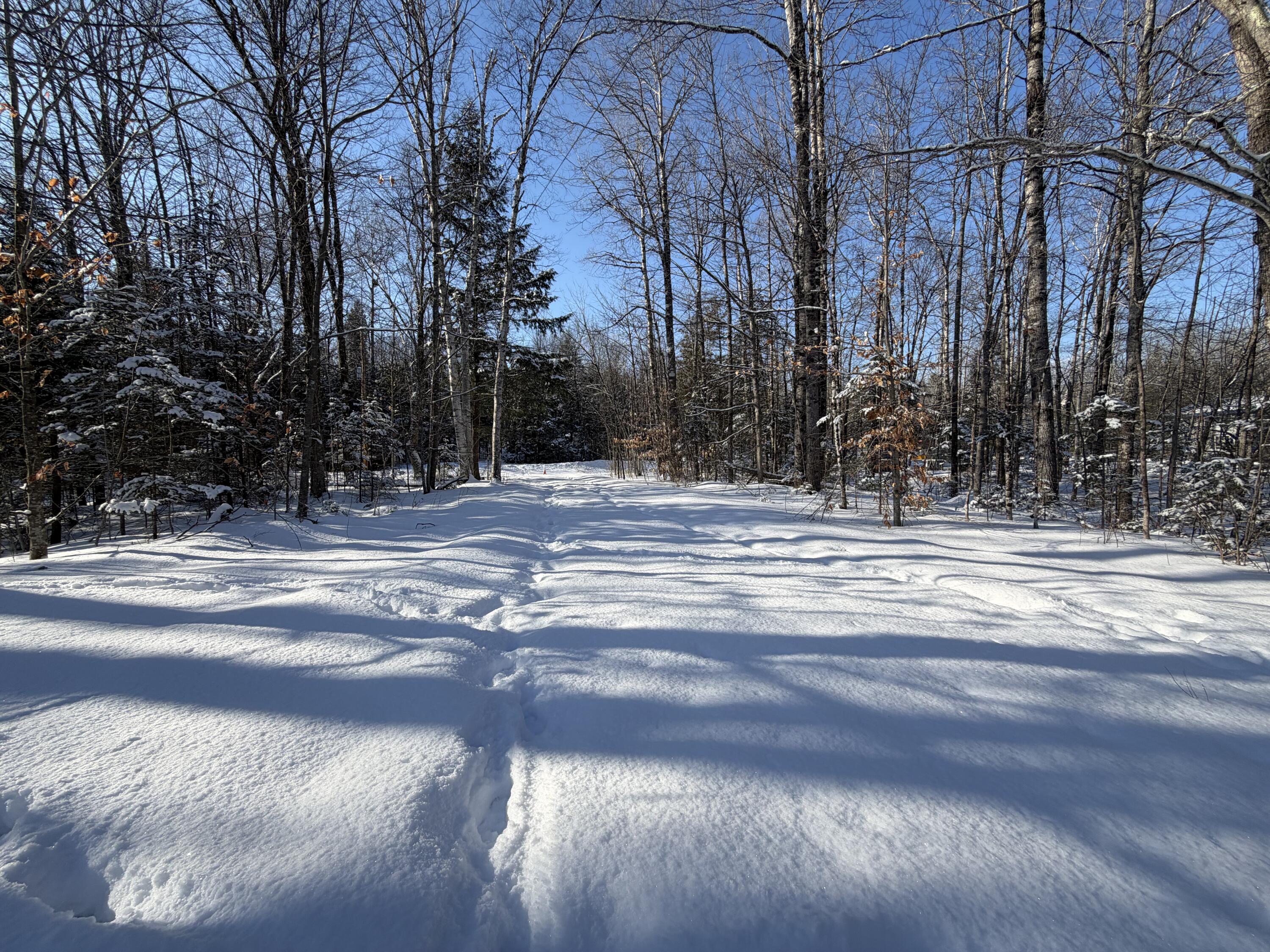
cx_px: 635
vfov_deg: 85.7
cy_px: 476
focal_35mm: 14
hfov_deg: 102.1
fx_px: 514
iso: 20
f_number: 2.2
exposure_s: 1/770
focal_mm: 2.22
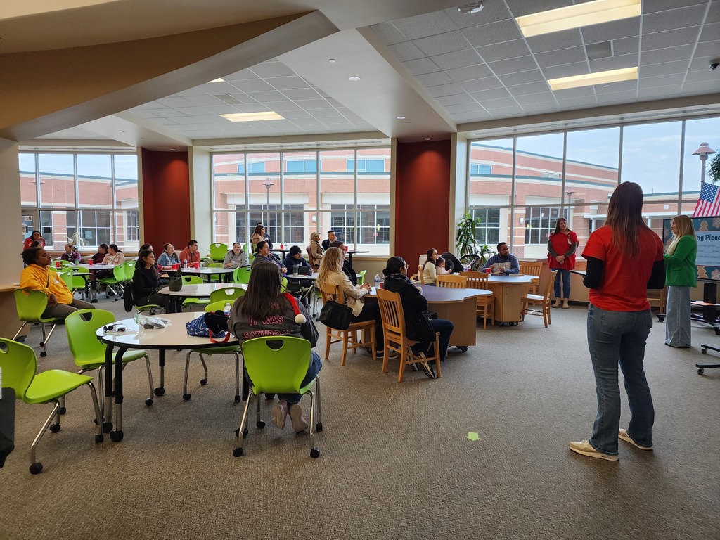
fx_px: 478
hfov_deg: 73.9
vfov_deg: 58.9
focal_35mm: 23
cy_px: 270
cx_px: 360
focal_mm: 6.4
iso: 200
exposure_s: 1/120
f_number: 1.8
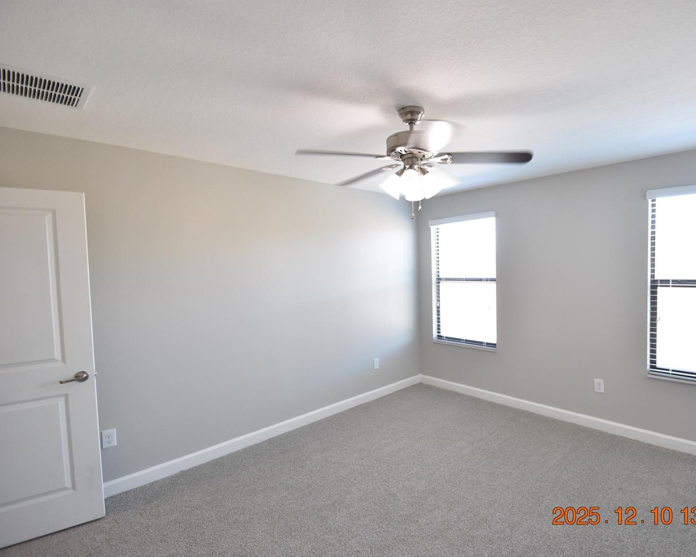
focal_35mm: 17
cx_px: 398
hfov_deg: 89.1
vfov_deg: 77.0
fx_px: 350
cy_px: 278
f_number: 3.5
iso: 800
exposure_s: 1/90
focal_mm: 10
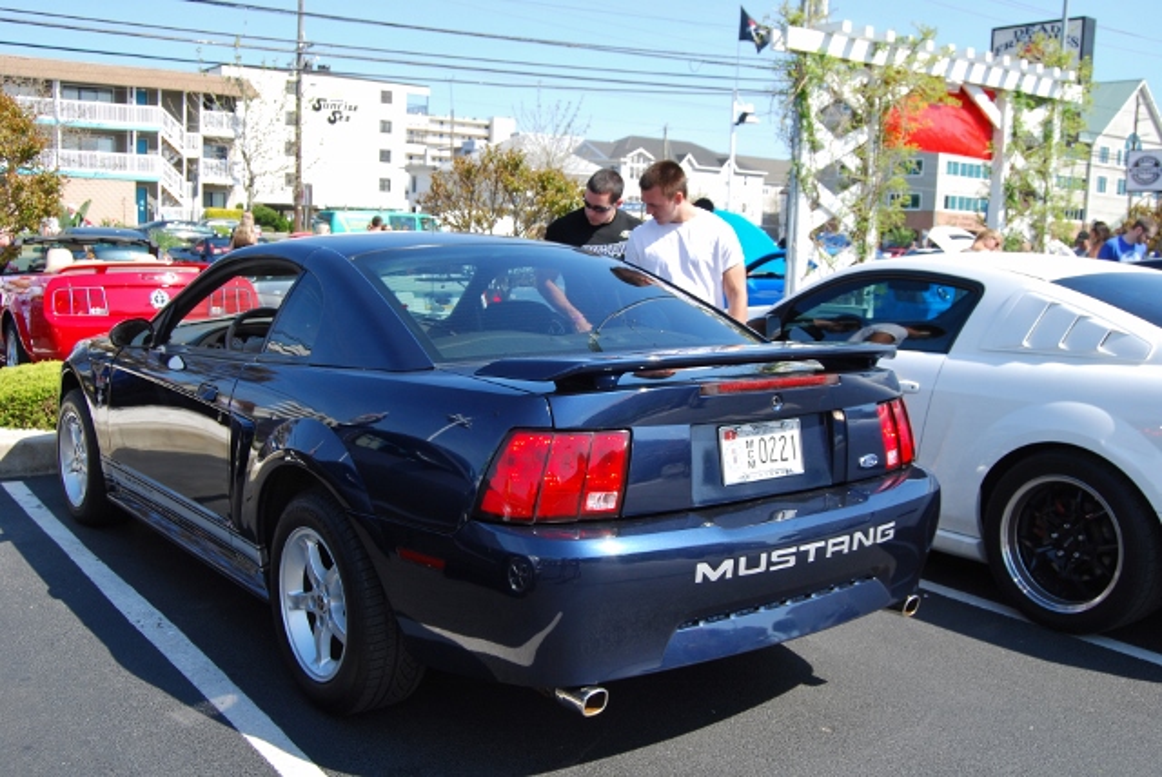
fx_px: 1163
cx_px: 581
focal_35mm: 36
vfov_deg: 36.9
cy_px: 388
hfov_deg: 53.1
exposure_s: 1/250
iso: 200
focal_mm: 24
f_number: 8
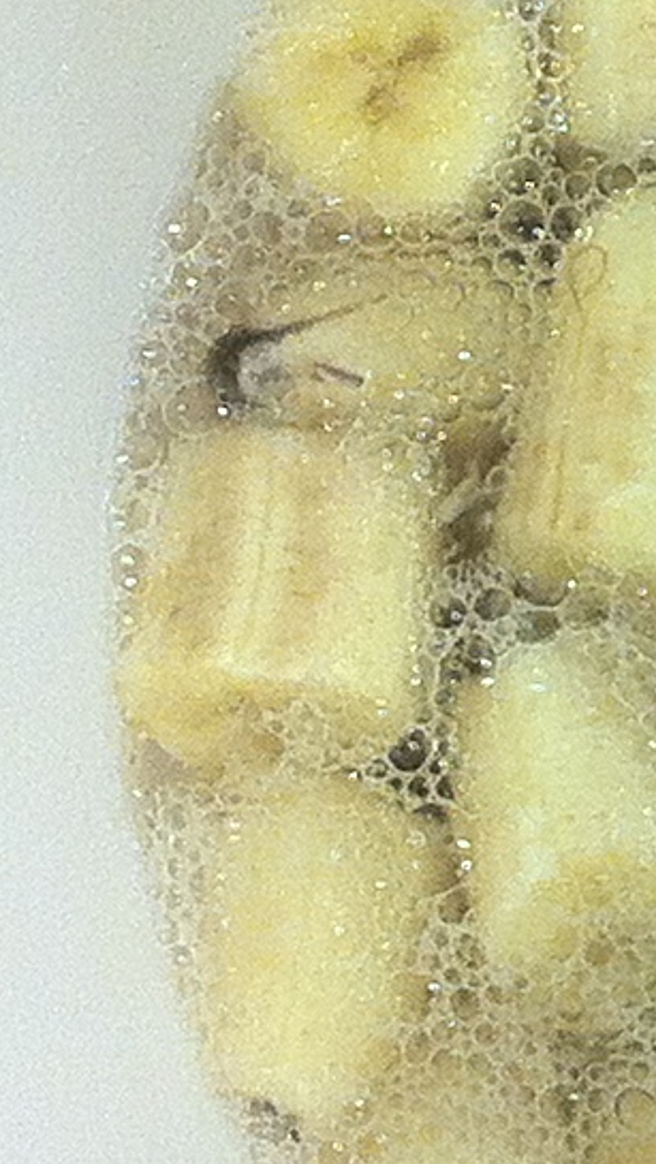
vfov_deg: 11.9
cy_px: 350
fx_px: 5591
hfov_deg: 6.4
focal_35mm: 181
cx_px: 1633
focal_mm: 3.85
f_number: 2.8
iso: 100
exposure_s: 1/17
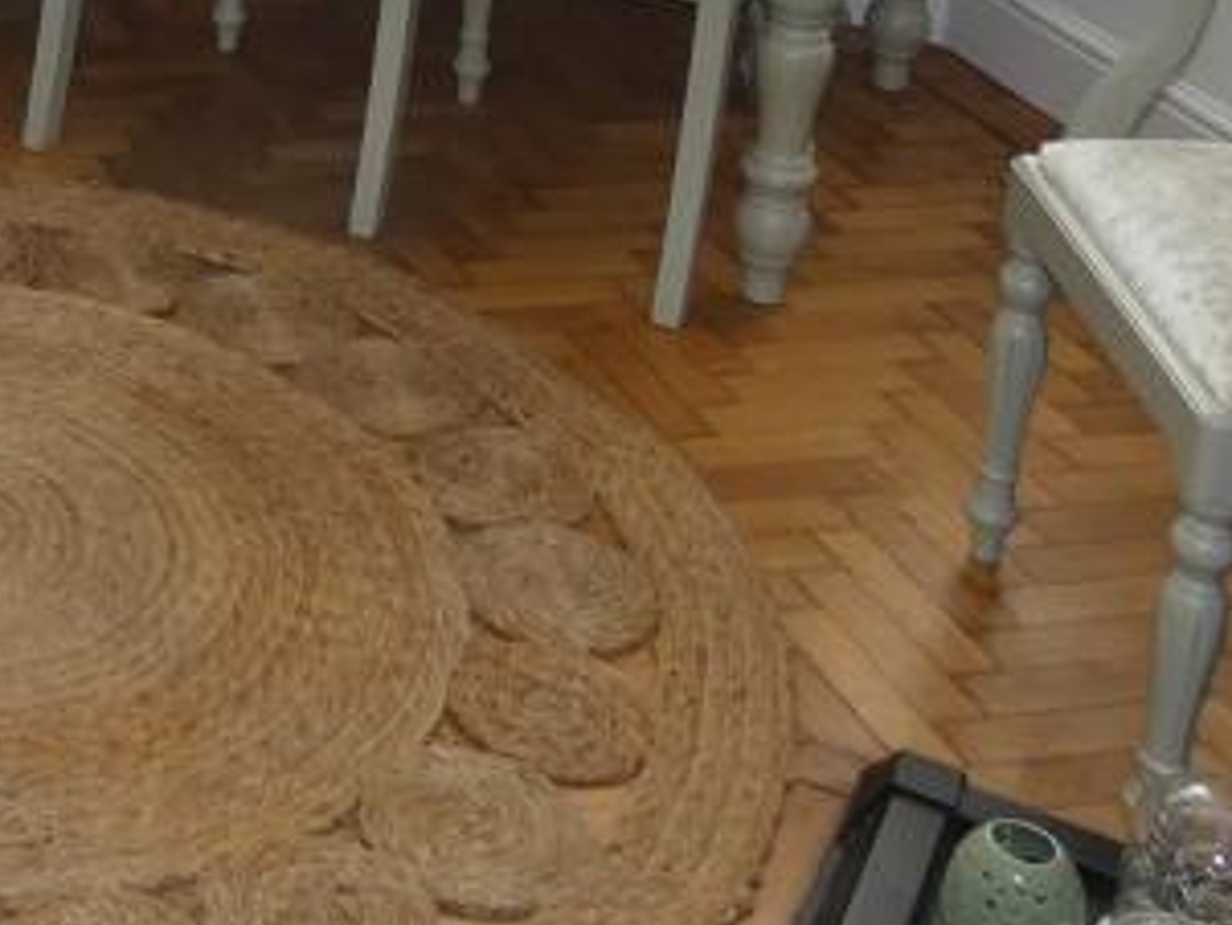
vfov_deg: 19.7
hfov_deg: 25.5
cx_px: -262
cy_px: -307
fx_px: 2421
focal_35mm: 68
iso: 80
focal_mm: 3.6
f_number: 2.8
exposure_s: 1/100
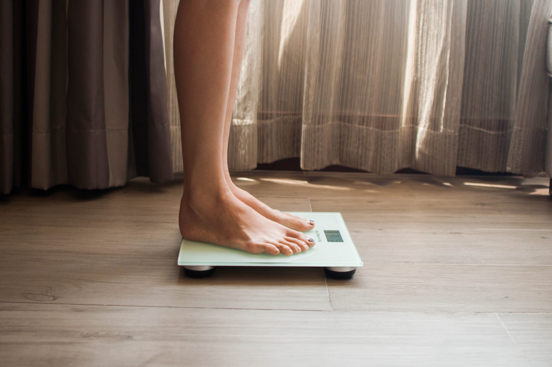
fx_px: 804
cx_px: 276
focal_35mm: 52
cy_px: 184
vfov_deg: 25.7
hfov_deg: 37.9
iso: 560
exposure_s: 1/30
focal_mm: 35
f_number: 2.8
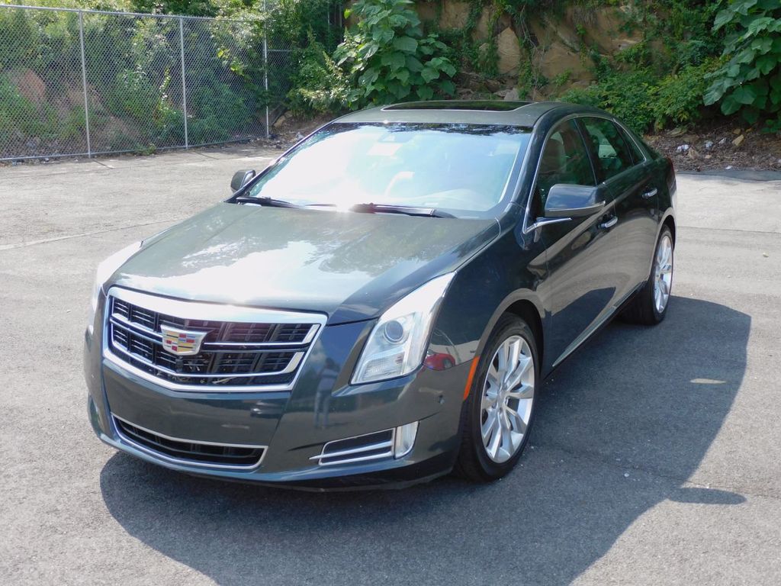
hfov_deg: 46.8
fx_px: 902
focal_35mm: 40
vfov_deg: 36.0
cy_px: 293
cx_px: 390
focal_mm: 7.2
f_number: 3.8
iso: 125
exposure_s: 1/320
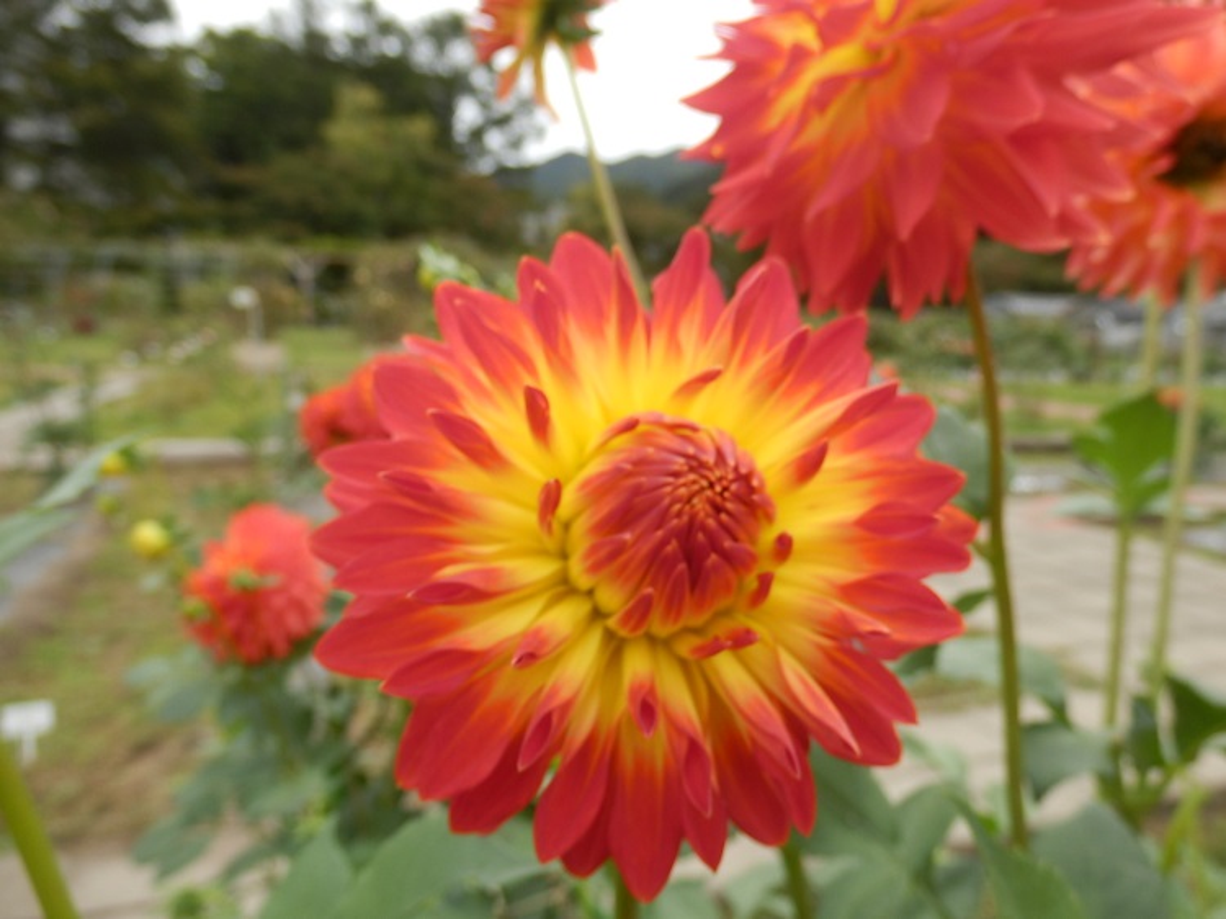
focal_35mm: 25
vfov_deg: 54.9
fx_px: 885
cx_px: 613
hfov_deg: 69.4
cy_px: 460
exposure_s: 1/400
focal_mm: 4.5
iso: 80
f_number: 3
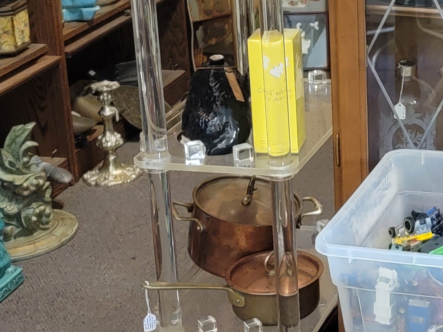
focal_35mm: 98
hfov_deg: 19.2
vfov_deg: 15.0
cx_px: 490
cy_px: 46
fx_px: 1254
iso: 500
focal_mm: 6.7
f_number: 1.8
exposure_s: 1/30
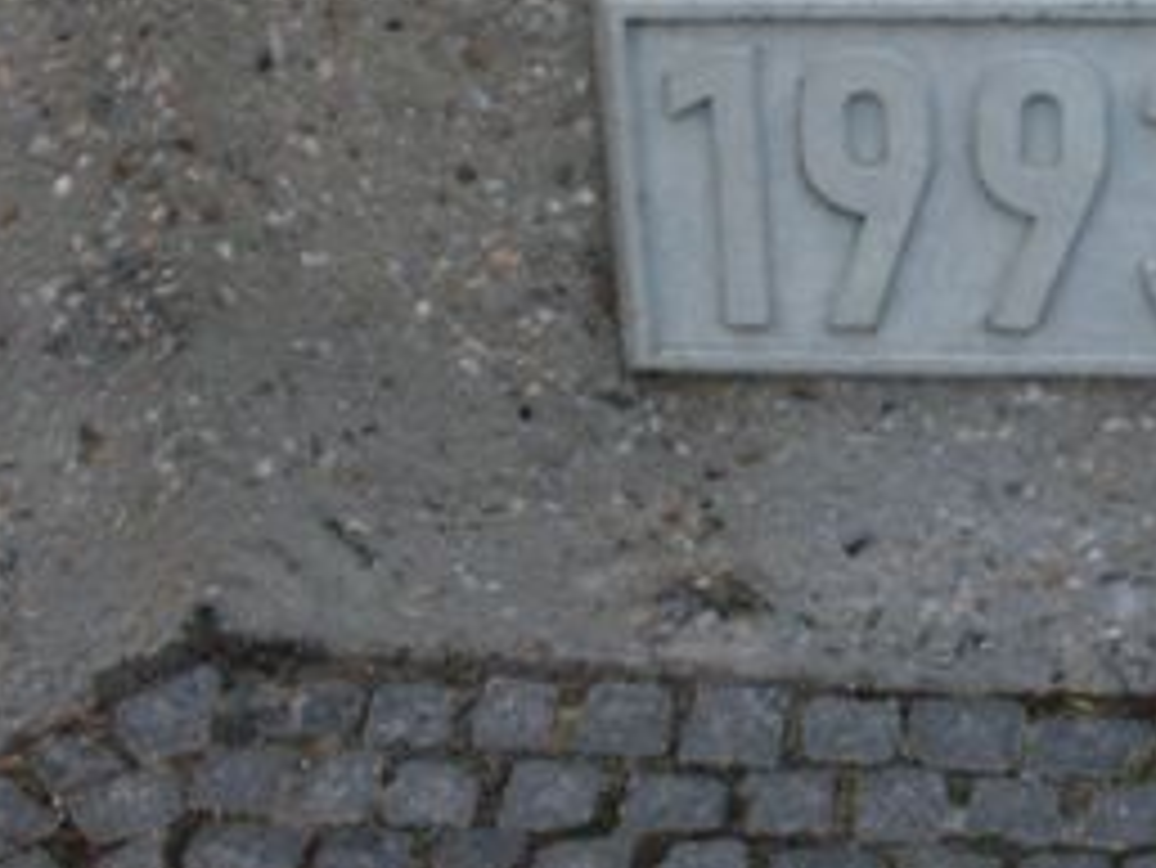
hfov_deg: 20.9
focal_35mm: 91
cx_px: 1109
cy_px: 137
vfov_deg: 16.1
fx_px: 3040
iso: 80
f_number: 8.4
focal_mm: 6.3
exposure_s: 1/90
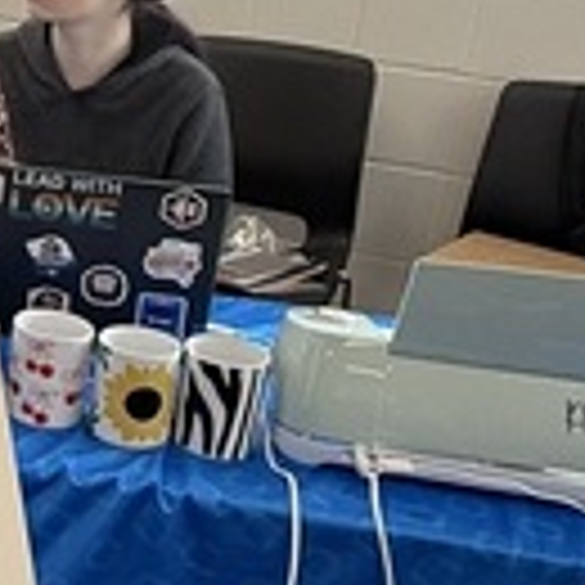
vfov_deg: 22.7
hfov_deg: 18.3
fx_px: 1453
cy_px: 194
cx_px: -450
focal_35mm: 76
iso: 160
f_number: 2.2
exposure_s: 1/90
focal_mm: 2.22
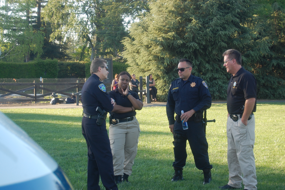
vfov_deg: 16.5
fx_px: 653
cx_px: 142
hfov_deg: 24.6
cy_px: 95
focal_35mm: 82
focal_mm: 55
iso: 250
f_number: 5.6
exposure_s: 1/125
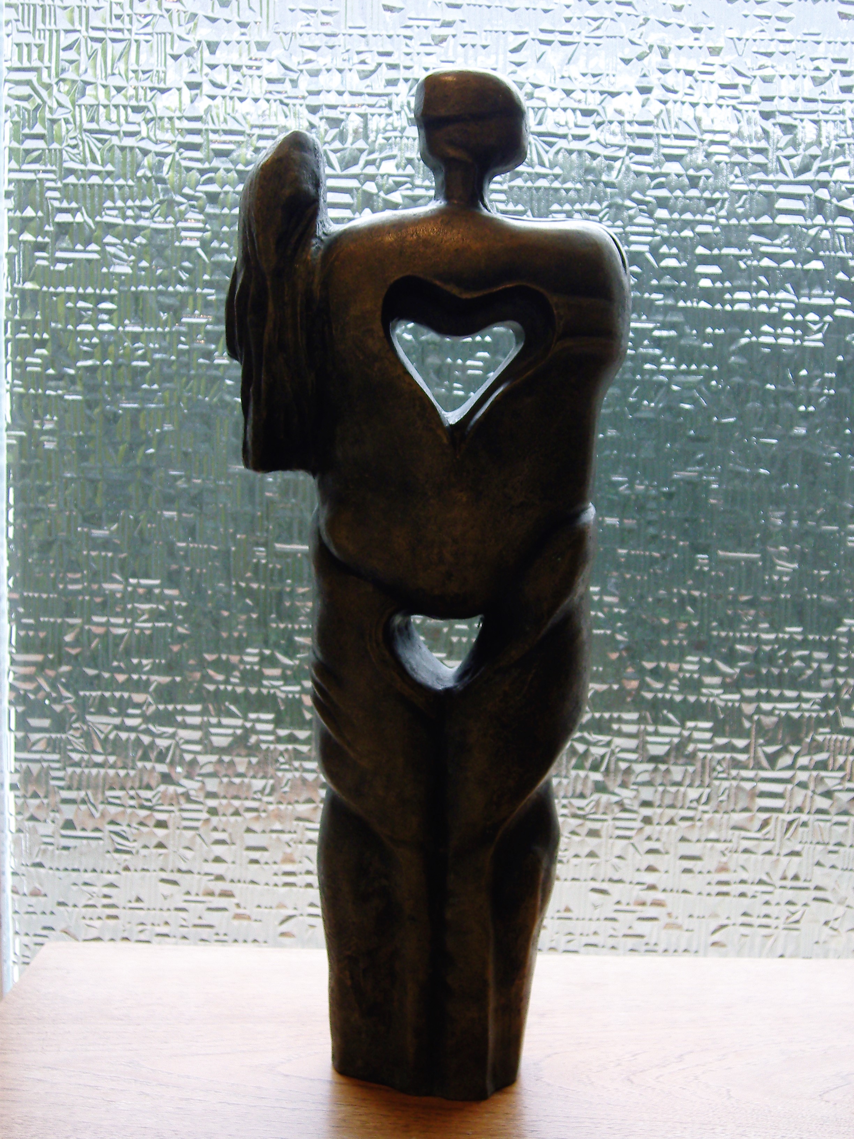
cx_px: 427
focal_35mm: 53
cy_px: 570
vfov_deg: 36.2
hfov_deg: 27.5
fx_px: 1743
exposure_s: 1/50
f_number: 3.5
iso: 200
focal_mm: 11.5
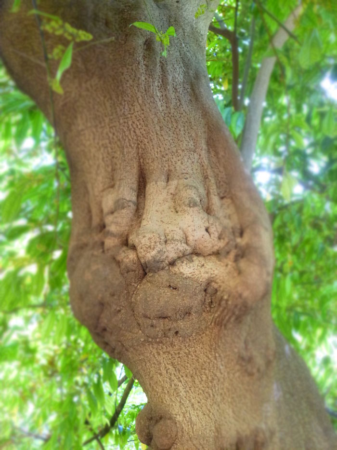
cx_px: 168
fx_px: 688
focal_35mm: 53
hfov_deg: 27.5
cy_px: 225
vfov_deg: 36.2
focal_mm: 9.5
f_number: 3.8
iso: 400
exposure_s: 1/30
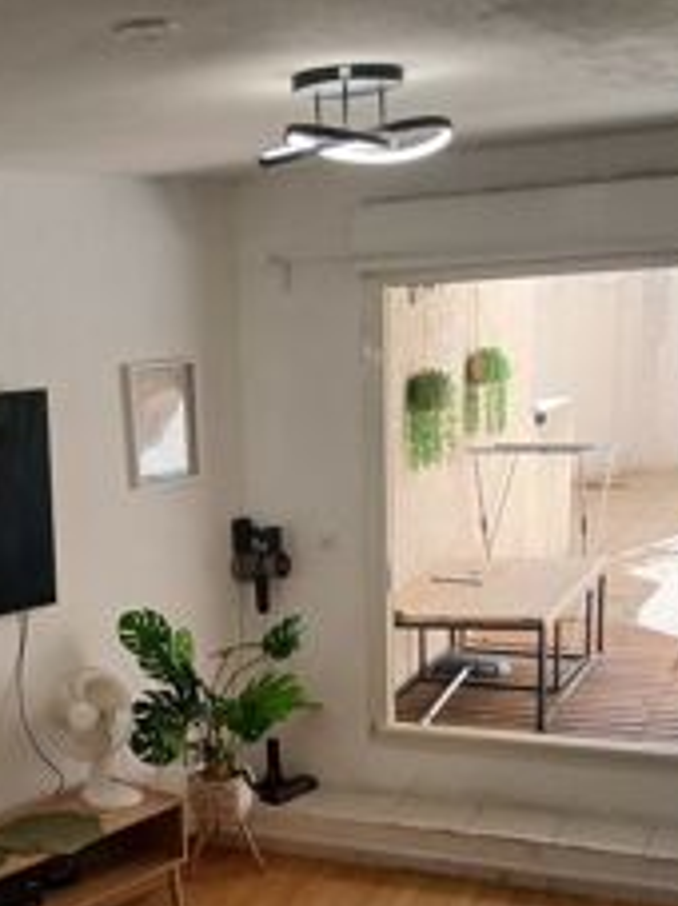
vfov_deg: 37.6
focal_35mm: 49
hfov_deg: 29.2
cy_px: 720
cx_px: 164
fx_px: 1281
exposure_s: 1/50
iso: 25
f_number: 1.8
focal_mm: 3.98
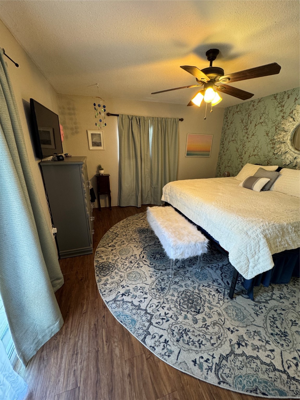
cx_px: 150
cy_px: 200
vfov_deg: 102.1
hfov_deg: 85.7
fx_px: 162
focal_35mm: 14
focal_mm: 2.22
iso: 200
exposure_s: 1/60
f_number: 2.2
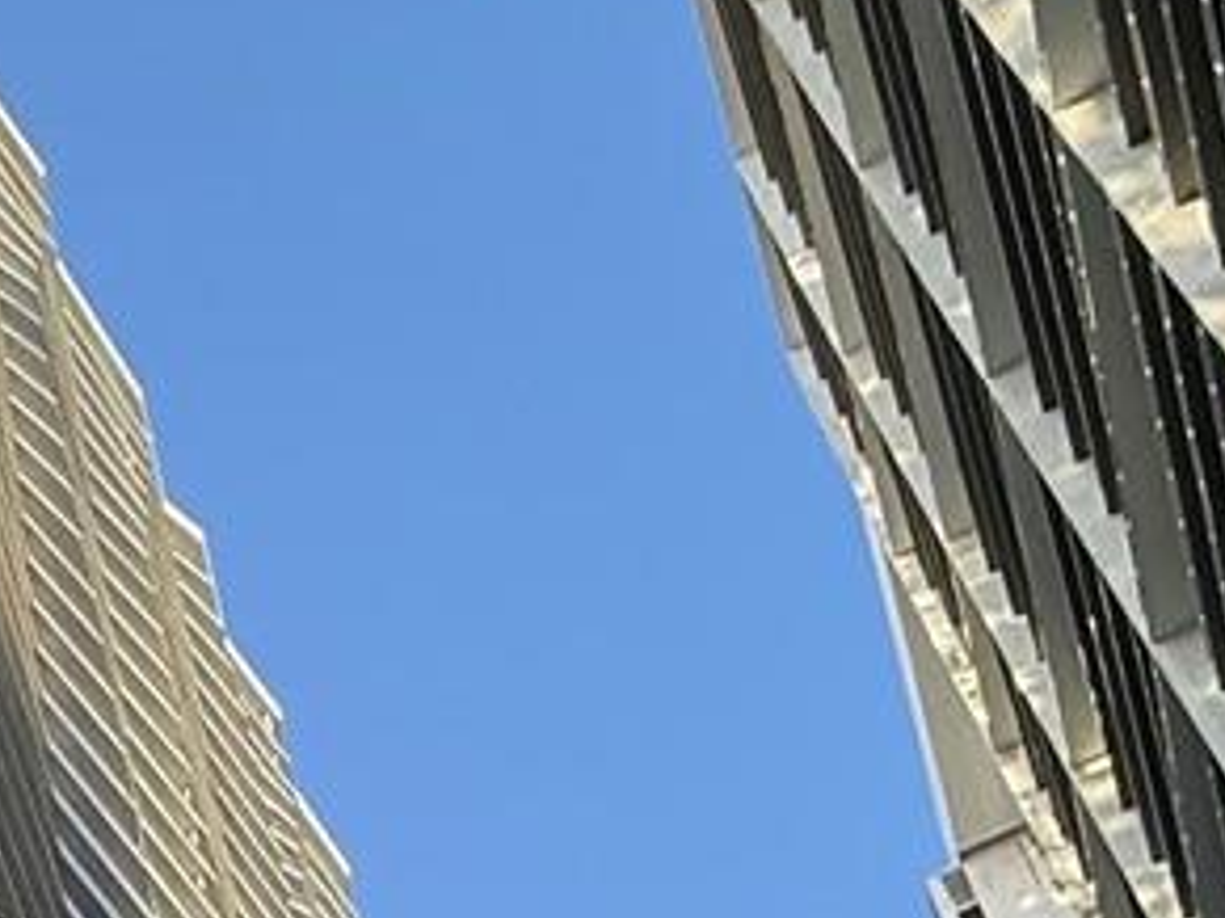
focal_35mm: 77
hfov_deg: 22.4
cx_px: -404
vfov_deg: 14.6
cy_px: 1996
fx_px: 2724
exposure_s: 1/365
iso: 64
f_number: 2.2
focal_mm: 2.22
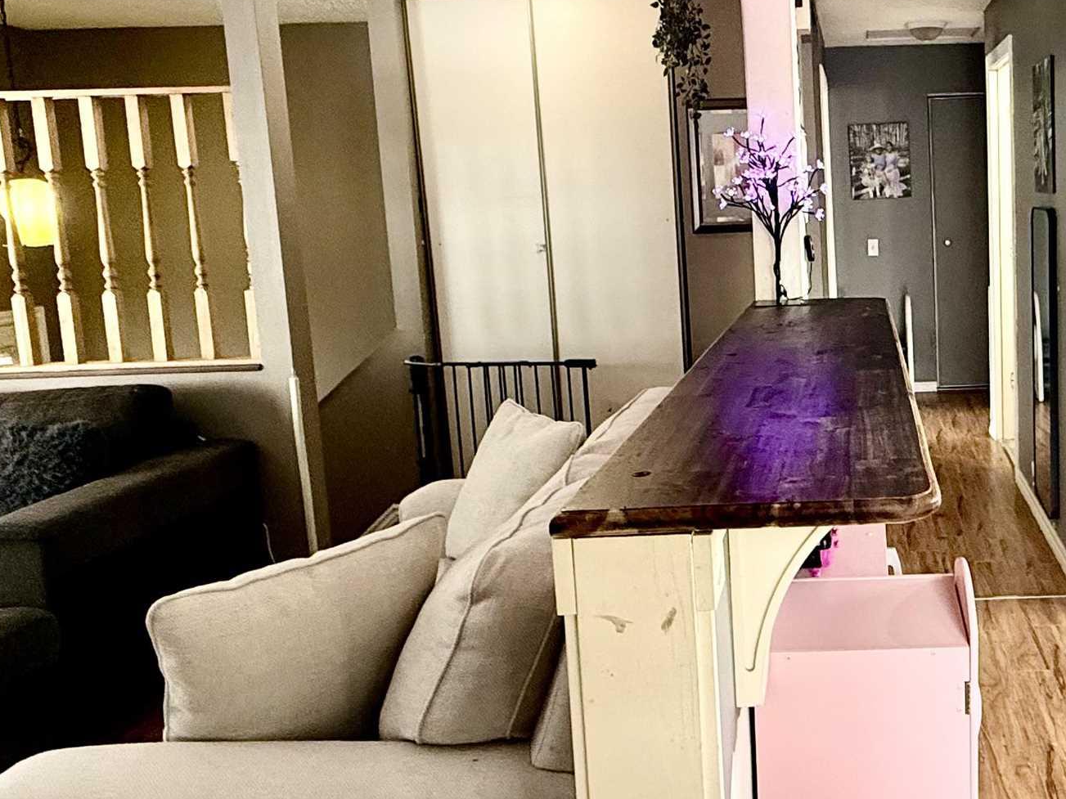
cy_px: 303
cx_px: 897
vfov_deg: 42.6
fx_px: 1016
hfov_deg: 50.9
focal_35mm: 33
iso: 320
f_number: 2.2
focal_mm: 2.22
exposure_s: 1/120
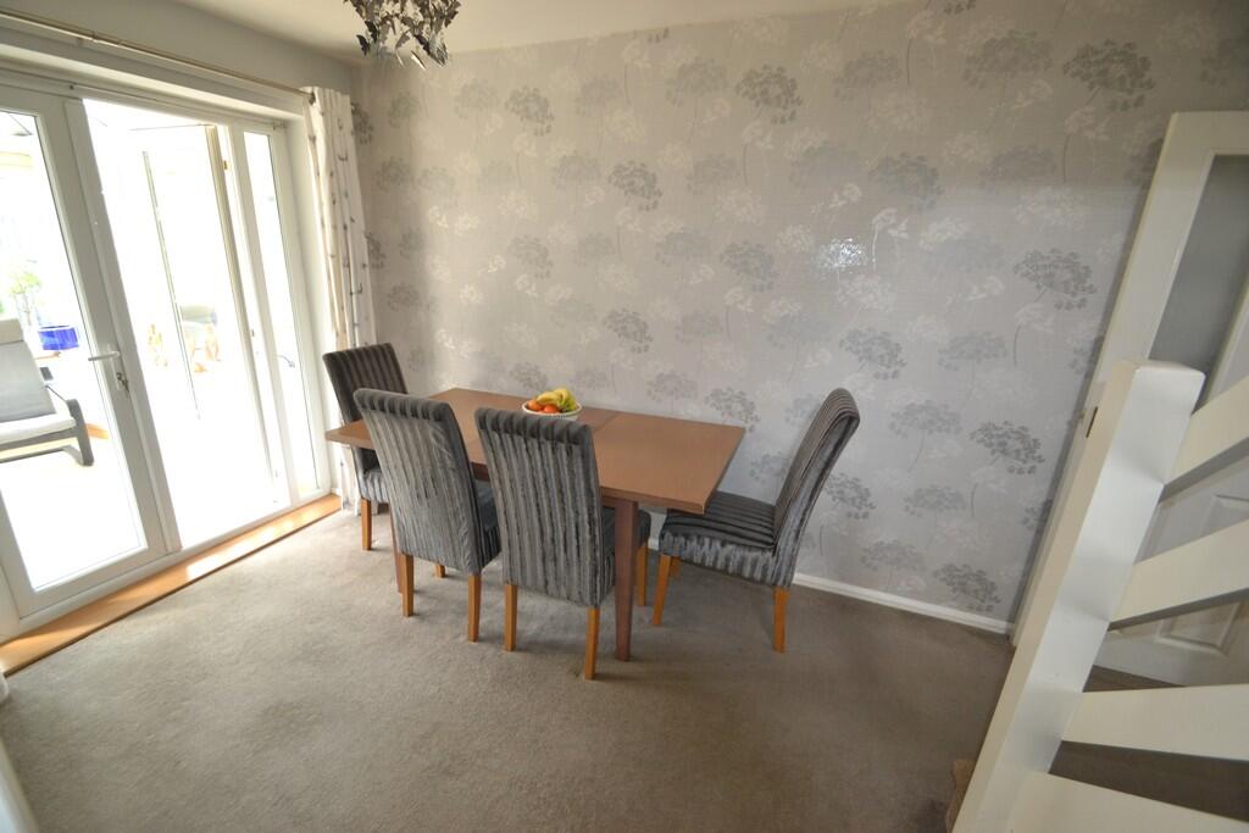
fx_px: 520
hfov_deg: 100.4
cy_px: 416
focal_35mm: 15
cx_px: 624
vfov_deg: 77.3
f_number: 3.5
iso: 500
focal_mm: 10
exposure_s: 1/60
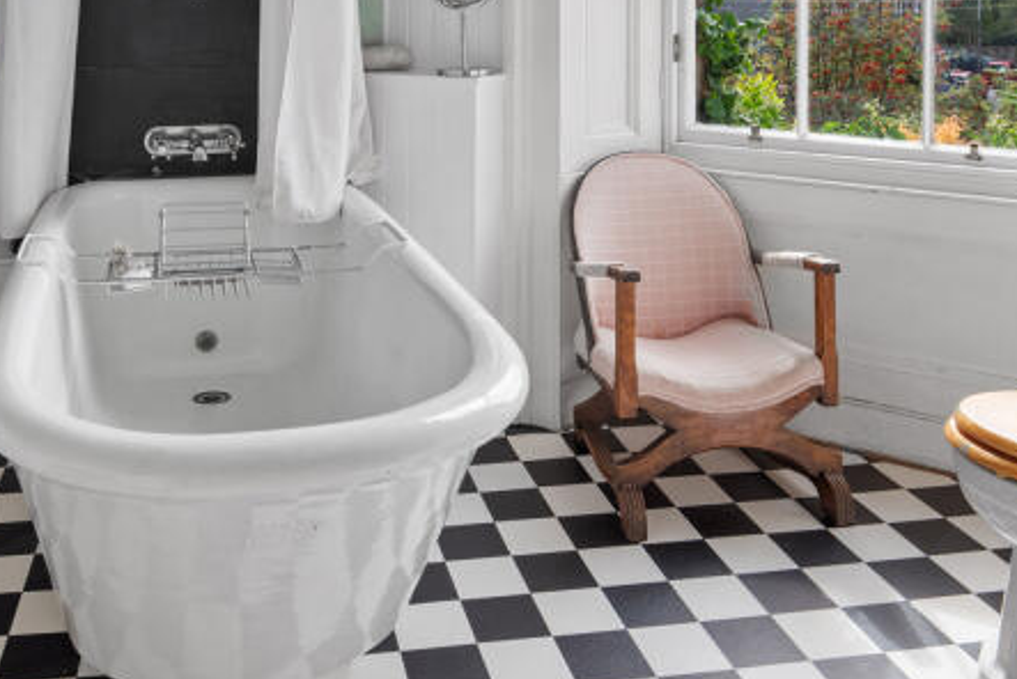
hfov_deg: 51.2
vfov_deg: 32.7
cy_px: -16
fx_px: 1046
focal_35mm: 37
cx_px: 372
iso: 250
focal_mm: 16
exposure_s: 1/13
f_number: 9
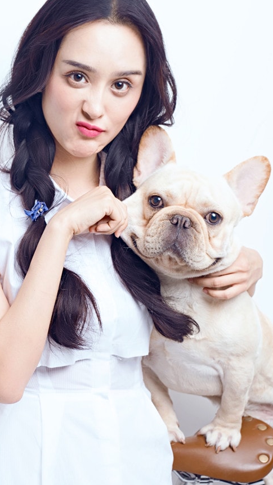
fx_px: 1172
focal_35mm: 91
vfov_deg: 23.3
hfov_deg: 13.1
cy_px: 325
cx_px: 13
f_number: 7.1
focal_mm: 50
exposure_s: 1/160
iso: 200
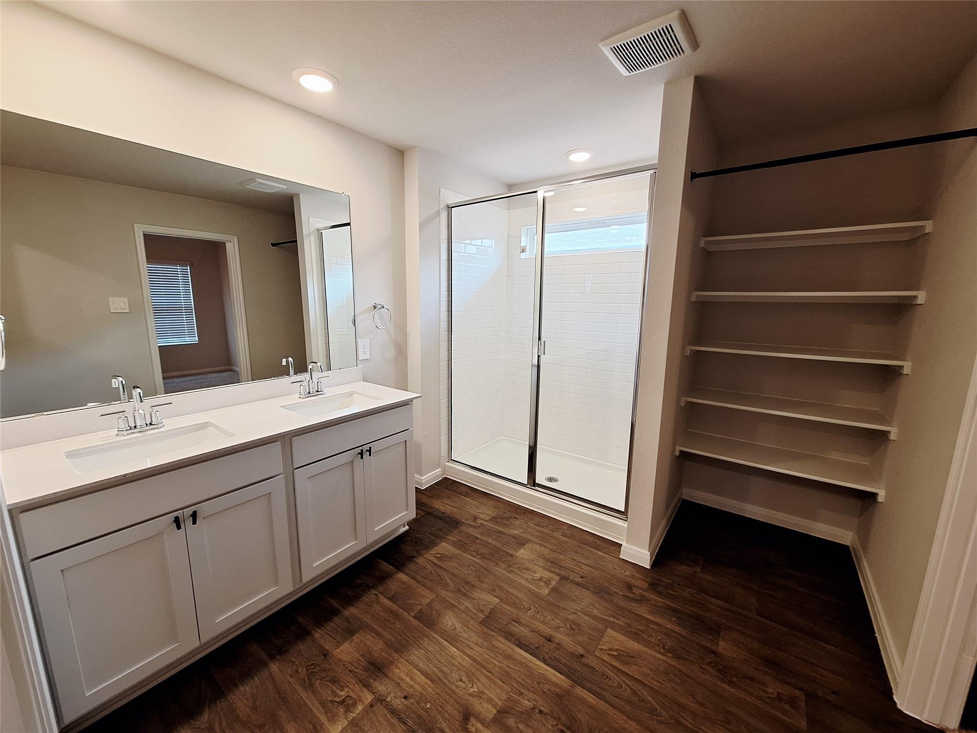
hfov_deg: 106.2
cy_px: 366
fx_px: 367
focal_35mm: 13
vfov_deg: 89.9
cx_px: 488
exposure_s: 1/40
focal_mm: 1.74
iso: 100
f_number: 2.2
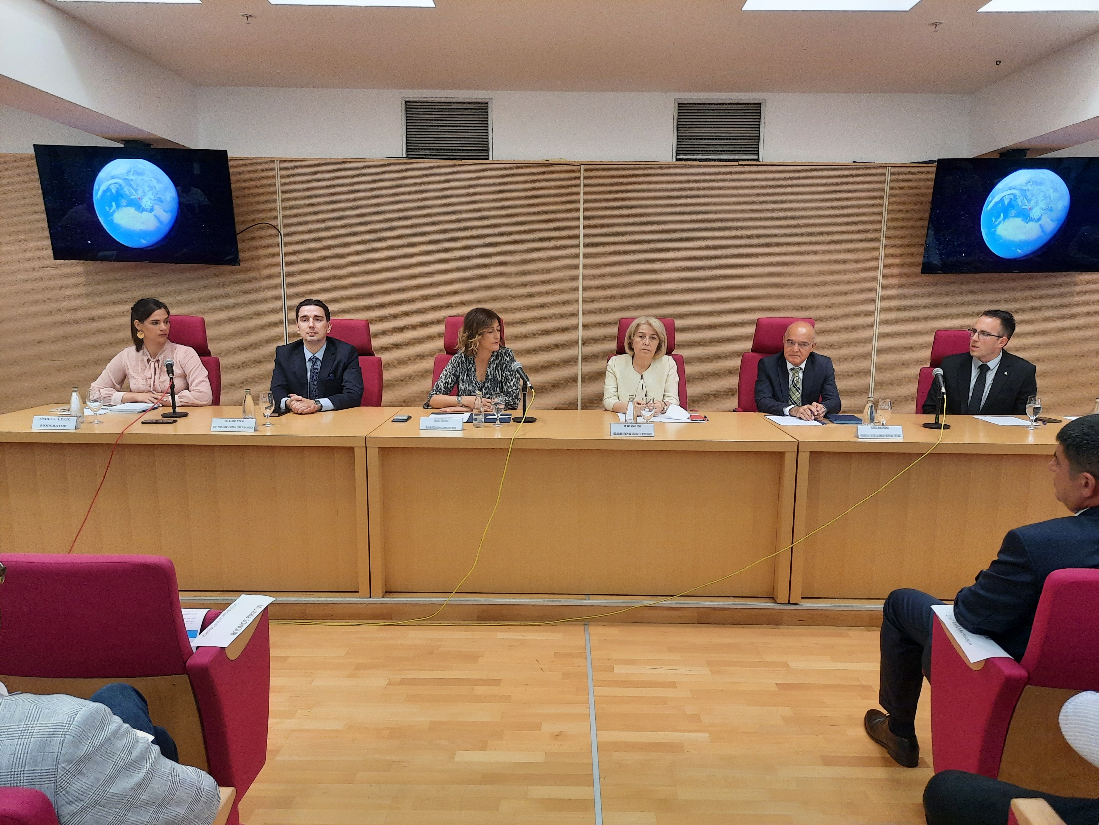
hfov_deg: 69.4
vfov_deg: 54.9
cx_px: 550
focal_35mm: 25
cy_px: 412
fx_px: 794
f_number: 2
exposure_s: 1/50
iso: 320
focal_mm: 4.6
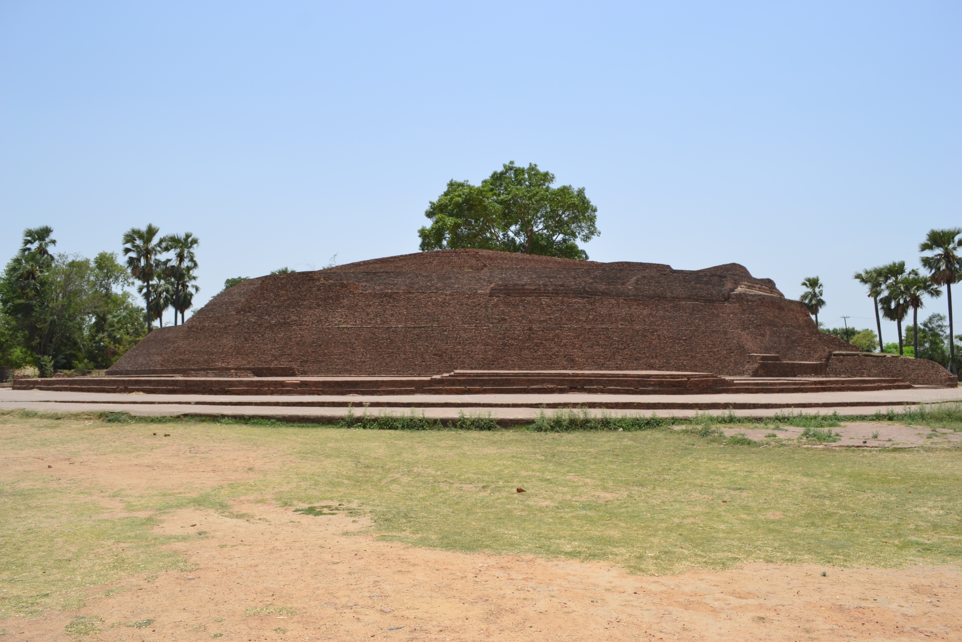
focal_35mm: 27
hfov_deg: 67.4
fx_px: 721
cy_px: 321
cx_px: 481
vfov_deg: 47.9
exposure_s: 1/250
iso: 100
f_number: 8
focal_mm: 18
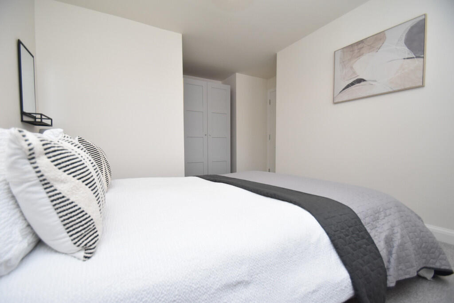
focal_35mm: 15
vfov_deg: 77.3
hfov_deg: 100.4
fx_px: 189
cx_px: 227
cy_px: 152
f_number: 3.5
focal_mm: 10
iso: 800
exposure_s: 1/200
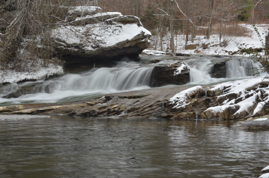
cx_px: 134
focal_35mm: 82
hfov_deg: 24.7
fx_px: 615
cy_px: 89
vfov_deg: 16.5
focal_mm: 55
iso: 100
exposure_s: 1/4
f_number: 22
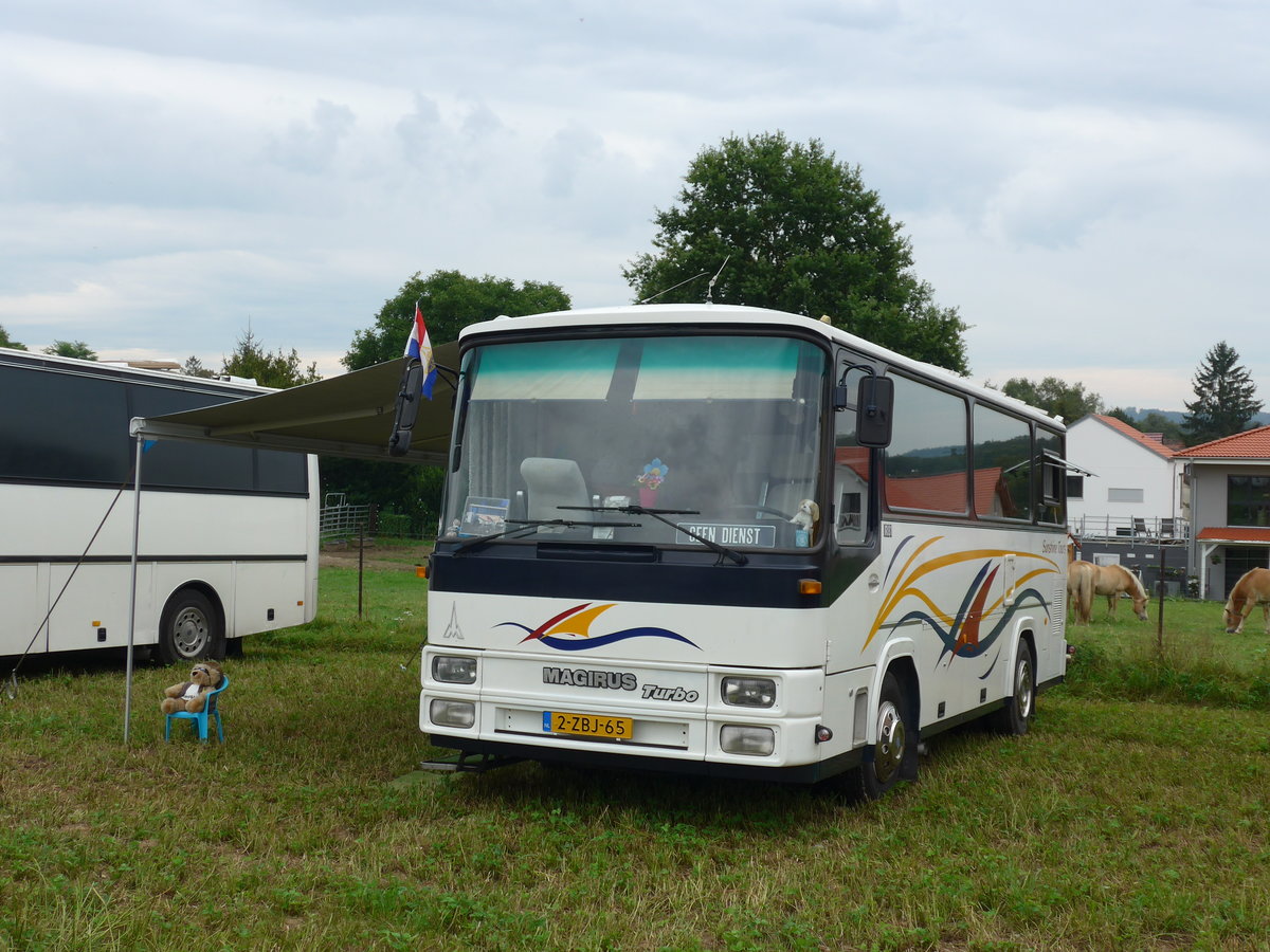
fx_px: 1614
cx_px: 635
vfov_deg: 32.9
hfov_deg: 42.9
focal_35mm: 44
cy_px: 476
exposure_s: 1/640
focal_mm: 9
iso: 80
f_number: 2.8
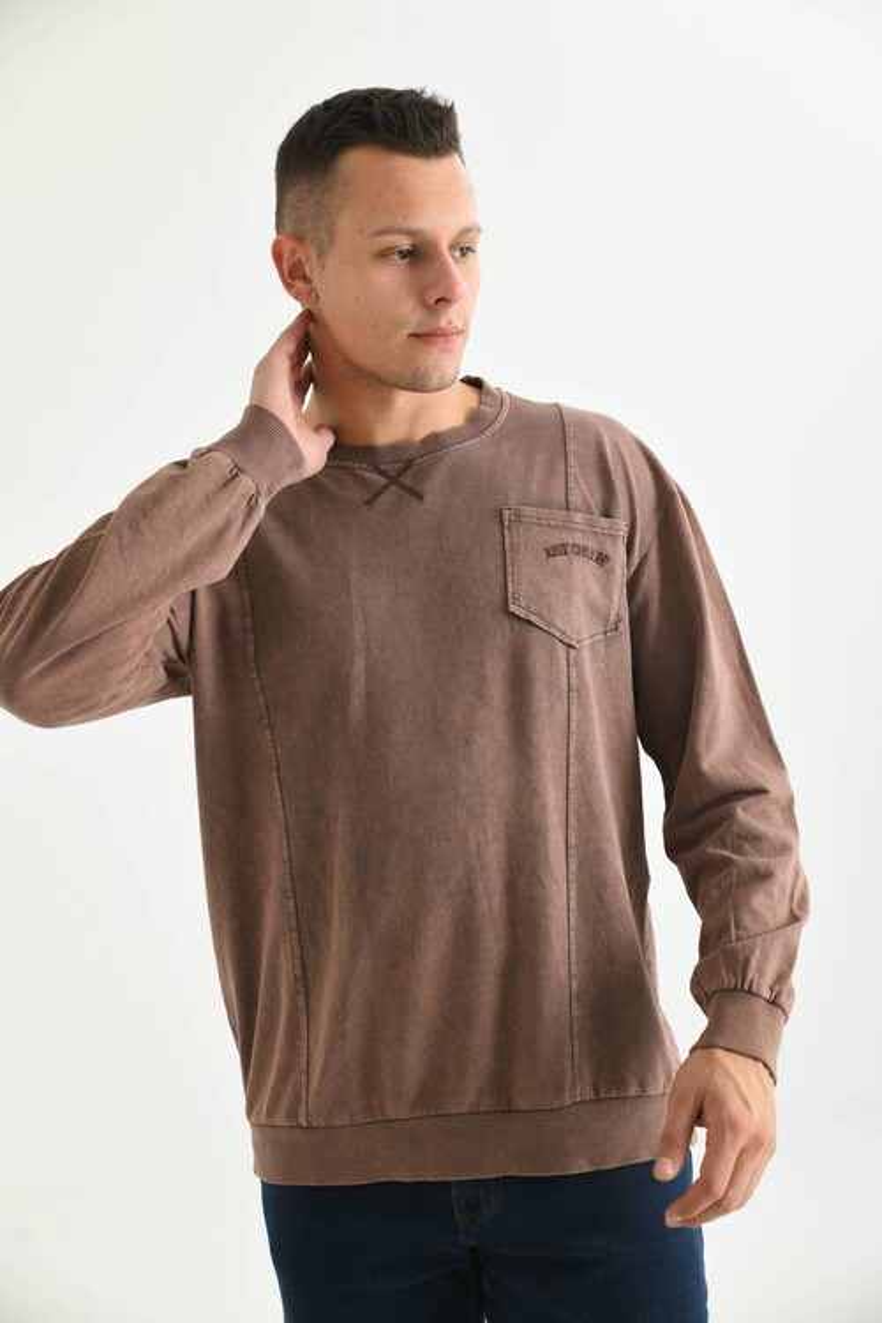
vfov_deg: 36.2
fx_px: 2021
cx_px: 441
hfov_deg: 24.6
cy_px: 662
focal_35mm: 55
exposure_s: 1/125
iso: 160
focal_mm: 55
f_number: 5.6
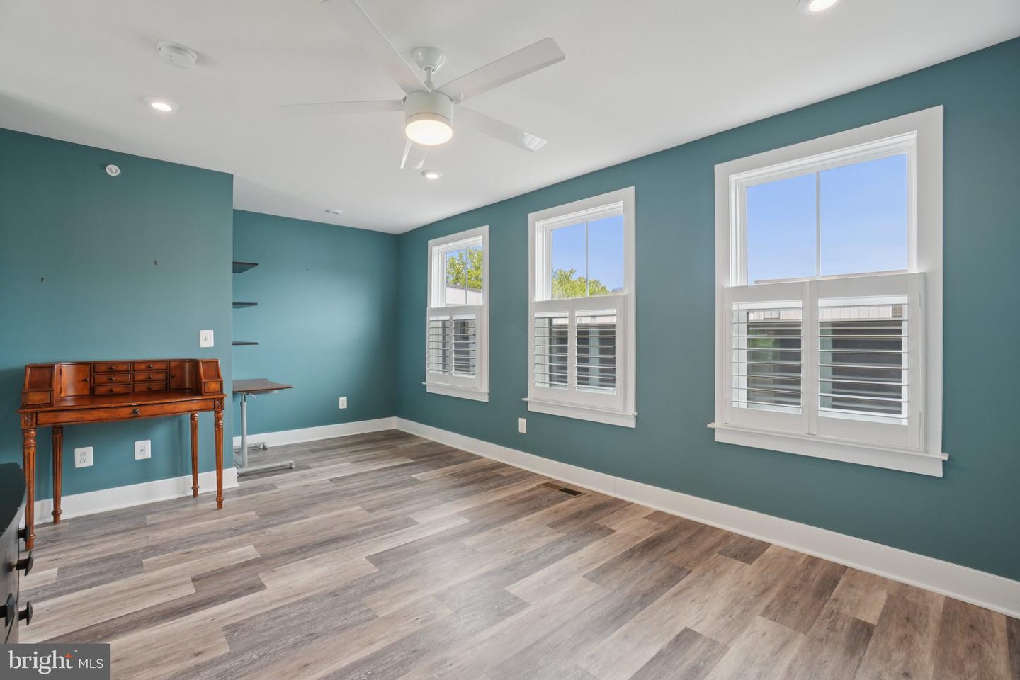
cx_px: 510
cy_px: 340
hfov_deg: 100.4
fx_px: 425
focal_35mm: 15
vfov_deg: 77.3
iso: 100
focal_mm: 10
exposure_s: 1/13
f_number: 7.1
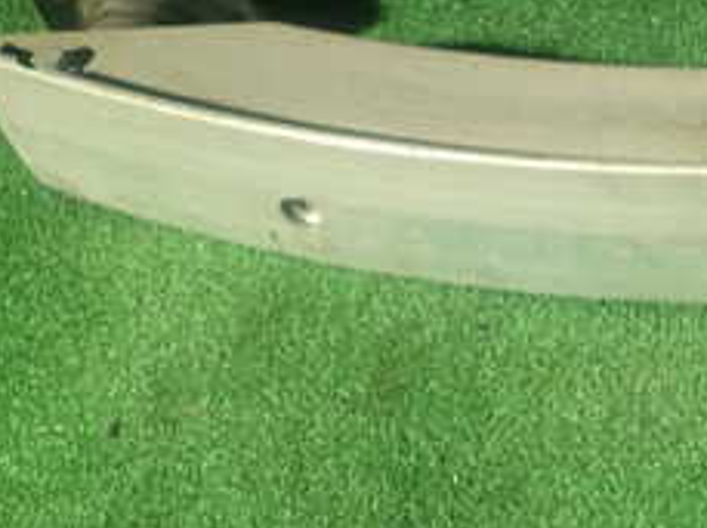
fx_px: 1713
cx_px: 861
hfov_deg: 21.5
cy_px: 148
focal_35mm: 84
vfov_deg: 17.4
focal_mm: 5.79
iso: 100
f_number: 7.1
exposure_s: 1/40
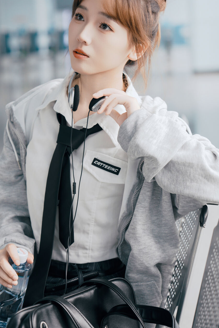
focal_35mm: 100
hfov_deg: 13.7
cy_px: 144
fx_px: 912
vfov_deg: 20.4
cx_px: 94
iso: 400
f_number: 2.8
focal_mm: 70
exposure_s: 1/160
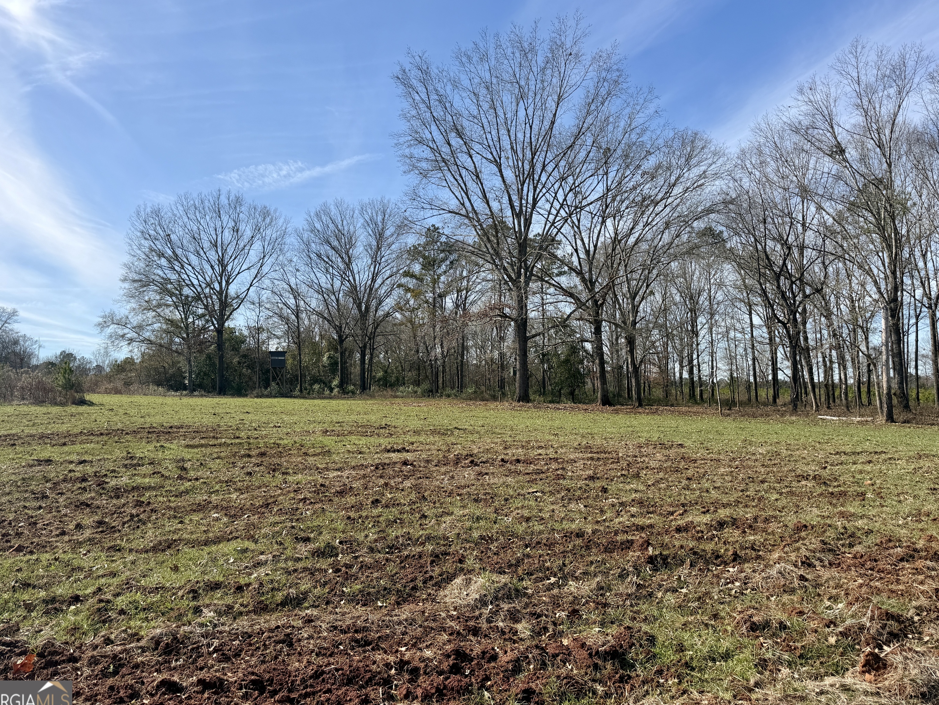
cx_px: 452
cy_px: 350
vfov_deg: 54.9
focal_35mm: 25
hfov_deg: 69.4
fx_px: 678
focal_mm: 6.76
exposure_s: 1/4167
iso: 80
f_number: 1.78
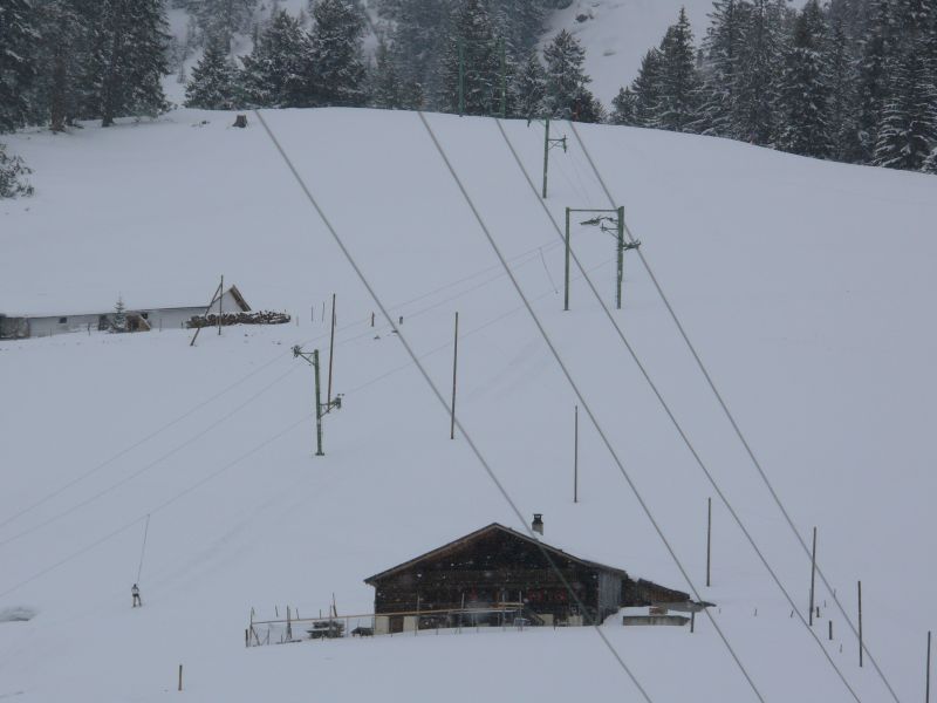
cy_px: 352
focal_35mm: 383
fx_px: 10367
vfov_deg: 3.9
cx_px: 468
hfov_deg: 5.2
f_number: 8
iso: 100
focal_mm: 81
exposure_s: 1/500
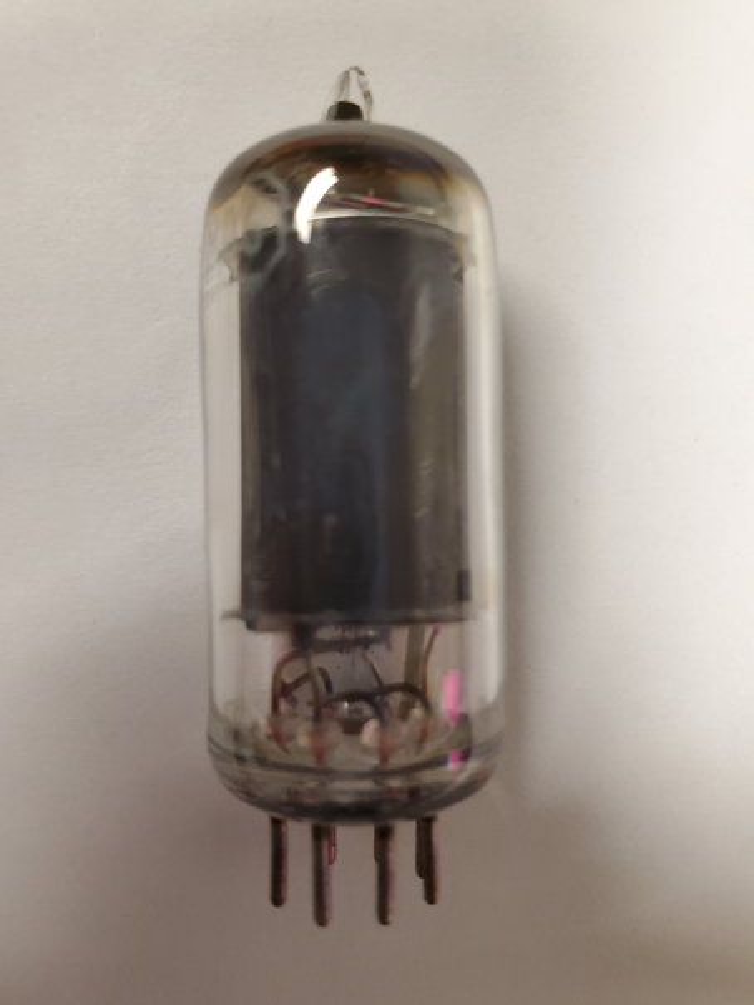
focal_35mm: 26
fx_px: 755
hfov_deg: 53.1
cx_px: 377
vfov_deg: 67.3
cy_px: 502
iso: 250
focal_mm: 4.3
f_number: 2.4
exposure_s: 1/40
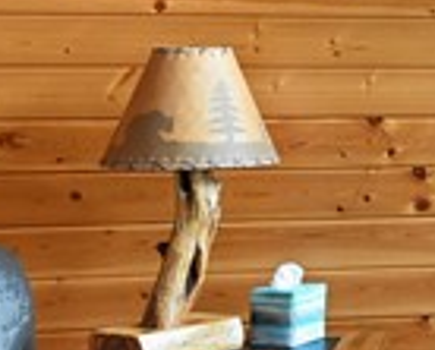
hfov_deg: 12.5
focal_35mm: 118
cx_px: 1062
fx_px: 1522
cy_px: 41
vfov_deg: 13.0
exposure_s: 1/8
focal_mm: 16
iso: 200
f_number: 5.6
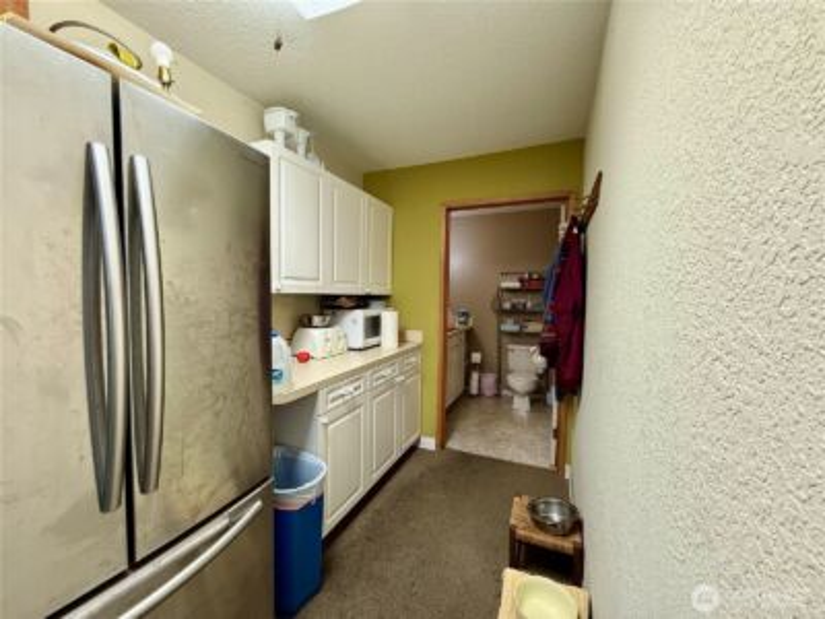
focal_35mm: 14
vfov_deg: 85.7
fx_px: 334
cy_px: 310
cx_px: 412
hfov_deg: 102.1
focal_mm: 2.22
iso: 160
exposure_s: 1/60
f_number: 2.2
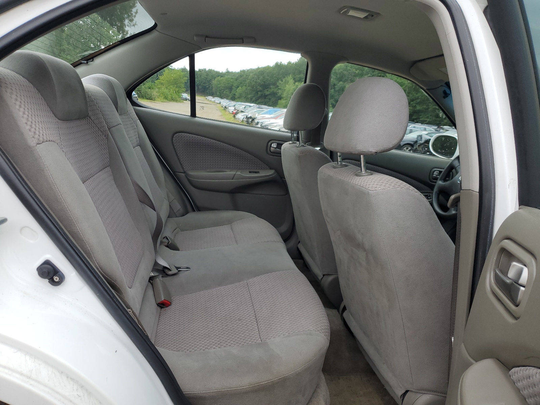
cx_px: 270
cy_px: 202
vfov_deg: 53.1
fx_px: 406
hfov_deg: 67.3
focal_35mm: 26
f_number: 1.5
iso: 50
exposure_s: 1/400
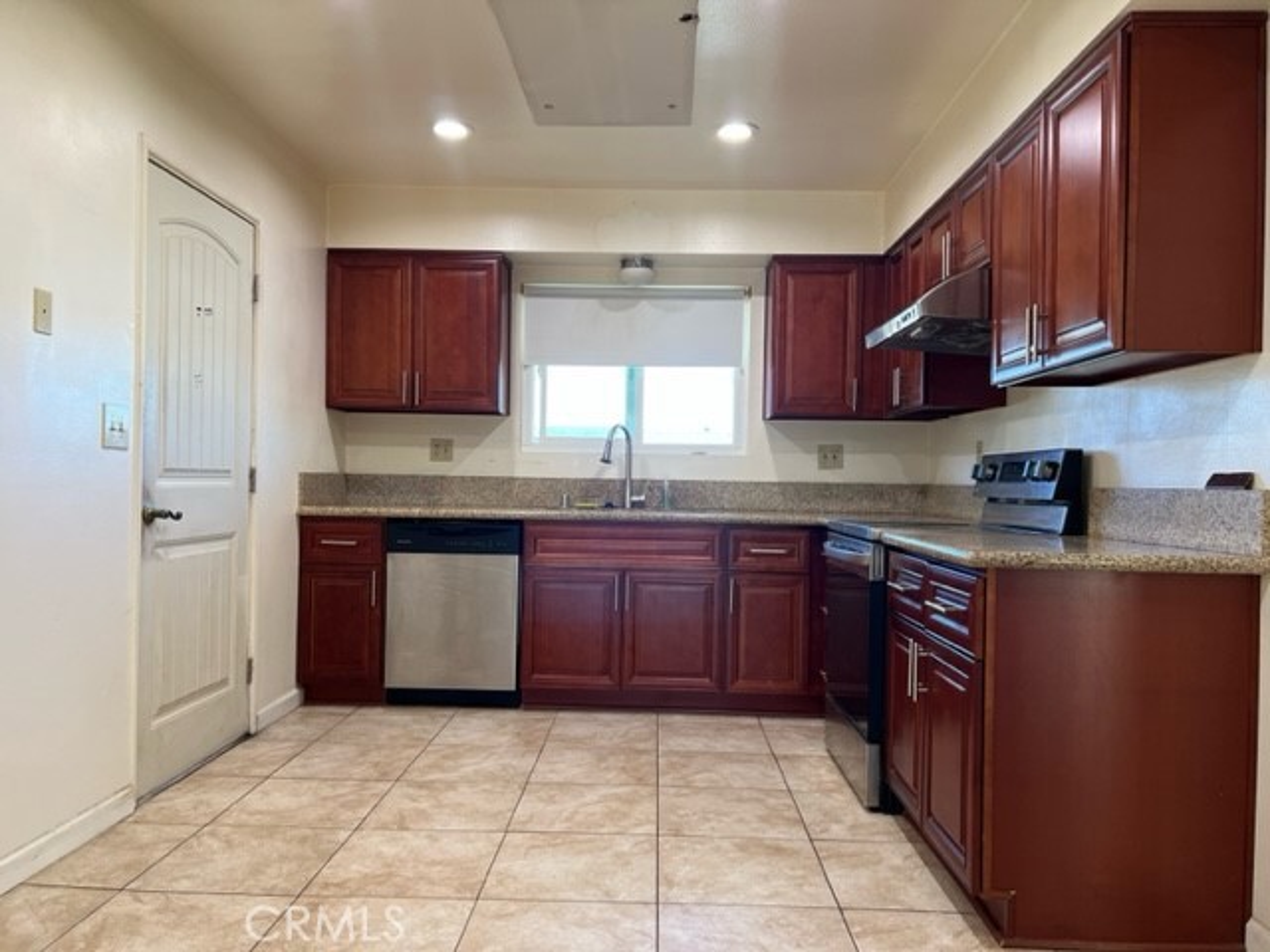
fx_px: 954
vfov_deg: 53.1
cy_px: 476
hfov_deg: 67.3
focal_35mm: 26
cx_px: 635
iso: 100
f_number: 1.5
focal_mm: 5.7
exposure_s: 1/120
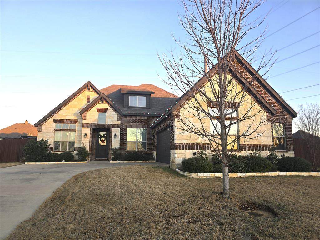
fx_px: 213
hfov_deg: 73.9
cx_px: 160
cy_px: 120
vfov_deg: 58.9
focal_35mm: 23
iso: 25
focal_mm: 6.3
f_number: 1.7
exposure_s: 1/120
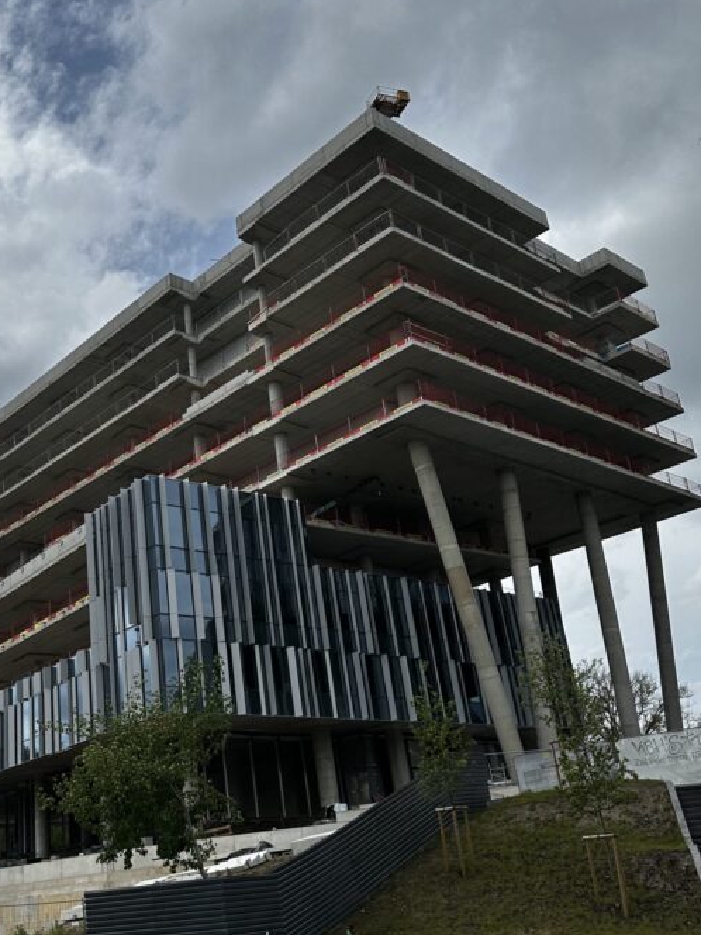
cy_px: 510
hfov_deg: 37.8
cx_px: 187
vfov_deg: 50.1
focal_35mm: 37
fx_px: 999
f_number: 1.78
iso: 80
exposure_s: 1/7042
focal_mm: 6.86
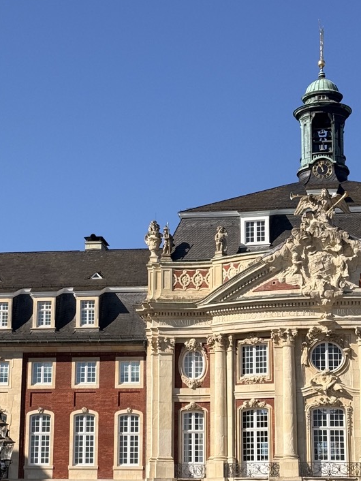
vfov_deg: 22.5
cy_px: 284
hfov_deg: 17.0
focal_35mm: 87
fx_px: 1209
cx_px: 133
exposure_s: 1/5587
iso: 64
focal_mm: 6.76
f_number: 1.78
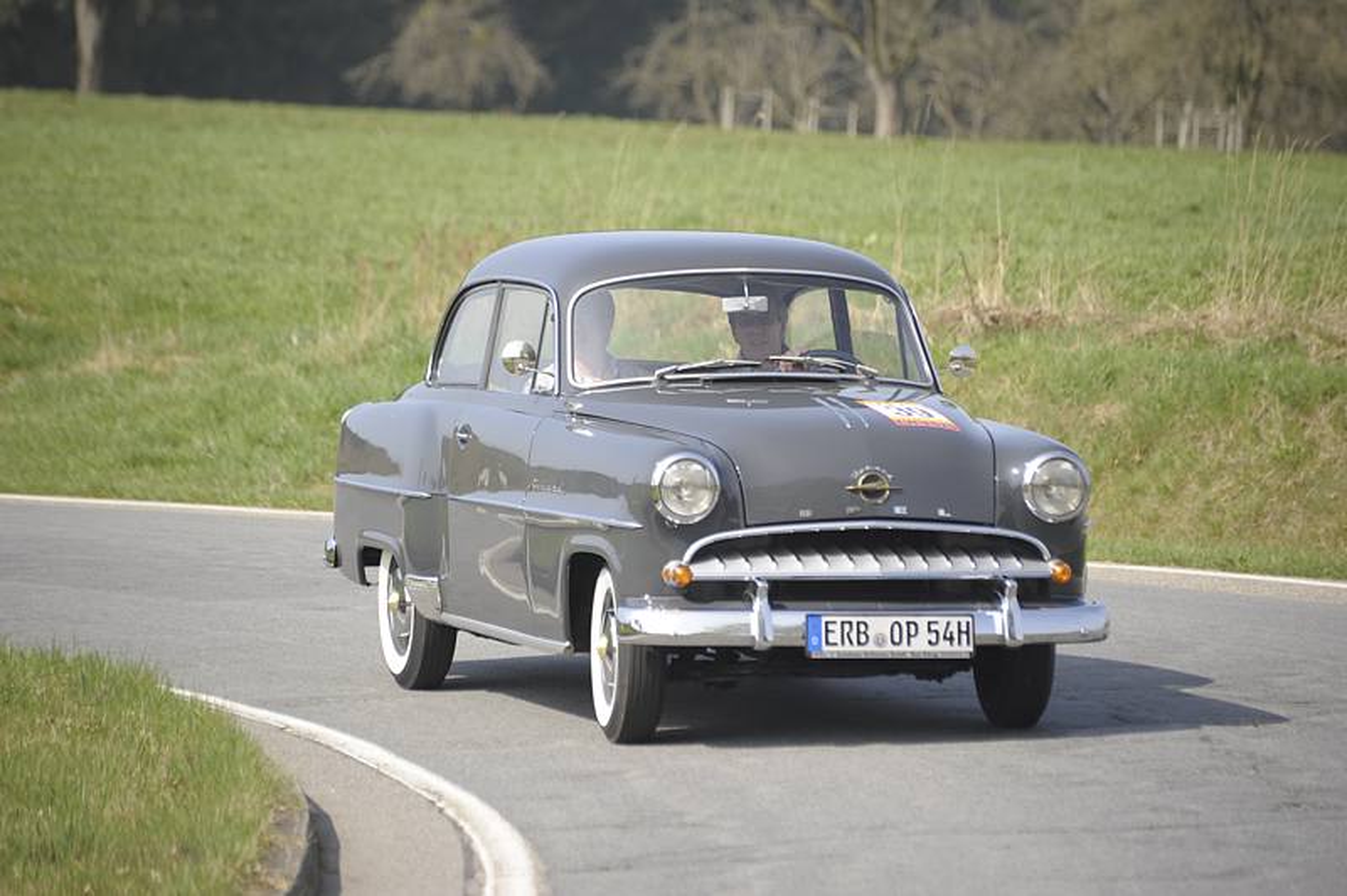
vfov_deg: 6.2
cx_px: 674
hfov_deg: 9.4
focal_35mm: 220
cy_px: 448
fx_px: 8225
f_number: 6.3
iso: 200
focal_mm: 220
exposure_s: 1/500
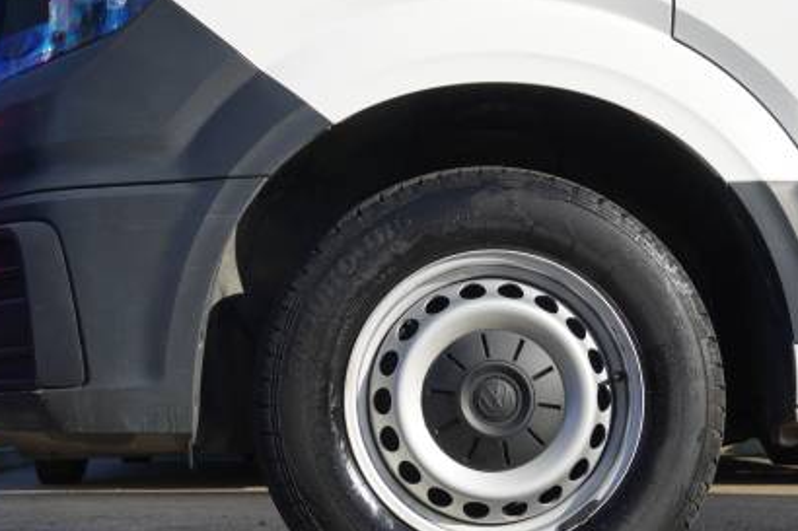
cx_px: 409
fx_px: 1662
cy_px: 276
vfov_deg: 18.2
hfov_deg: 27.0
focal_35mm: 75
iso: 100
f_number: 5.6
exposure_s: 1/200
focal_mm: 32
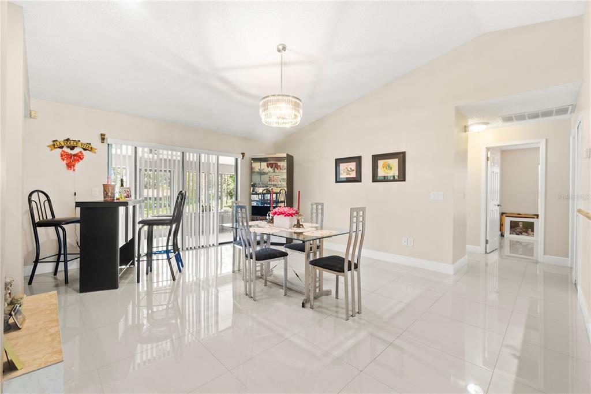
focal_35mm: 15
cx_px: 296
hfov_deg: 100.4
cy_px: 197
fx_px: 246
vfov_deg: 77.3
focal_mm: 10
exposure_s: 3.2
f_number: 8
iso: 100
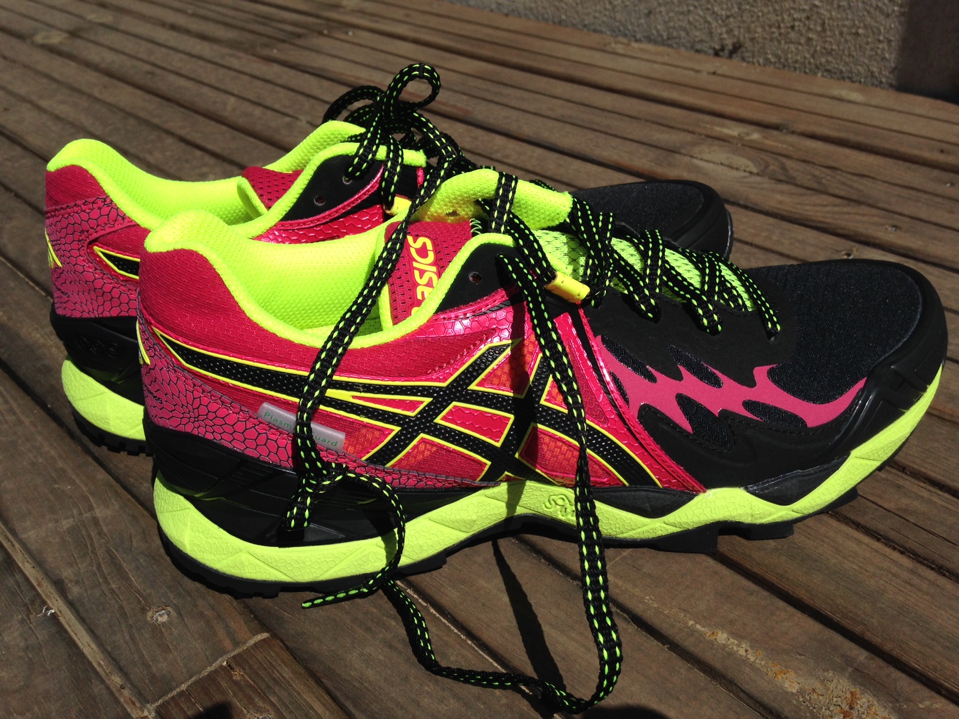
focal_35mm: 33
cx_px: 480
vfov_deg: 42.9
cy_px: 360
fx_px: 914
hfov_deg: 55.4
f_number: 2.4
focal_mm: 4.12
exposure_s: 1/3876
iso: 50
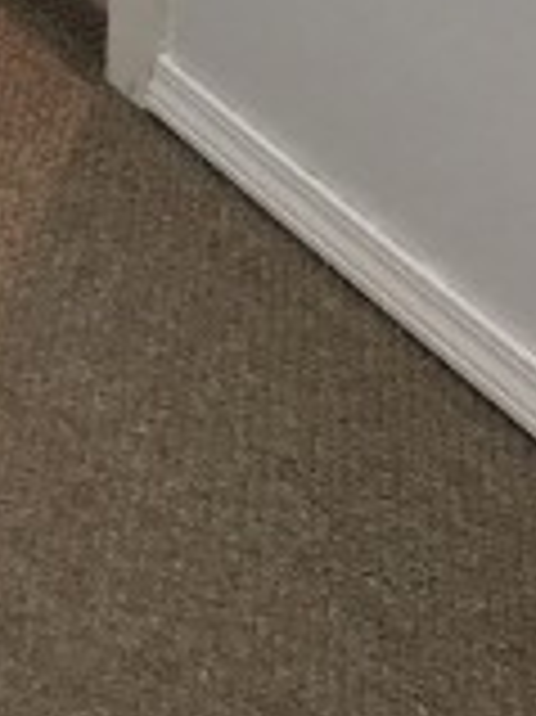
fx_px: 2894
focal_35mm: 140
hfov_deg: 9.5
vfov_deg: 12.3
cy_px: -770
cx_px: -712
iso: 64
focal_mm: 4.15
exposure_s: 1/30
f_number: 2.2
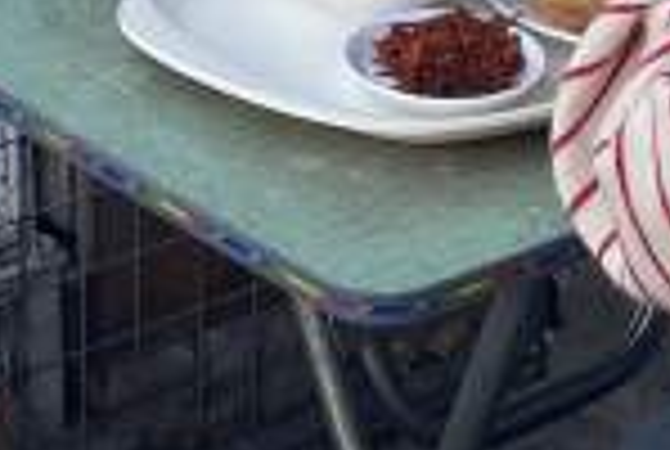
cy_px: -794
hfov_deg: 12.3
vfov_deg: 7.6
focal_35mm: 163
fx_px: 3040
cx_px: -121
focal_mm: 4.2
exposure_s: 1/496
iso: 32
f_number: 1.6
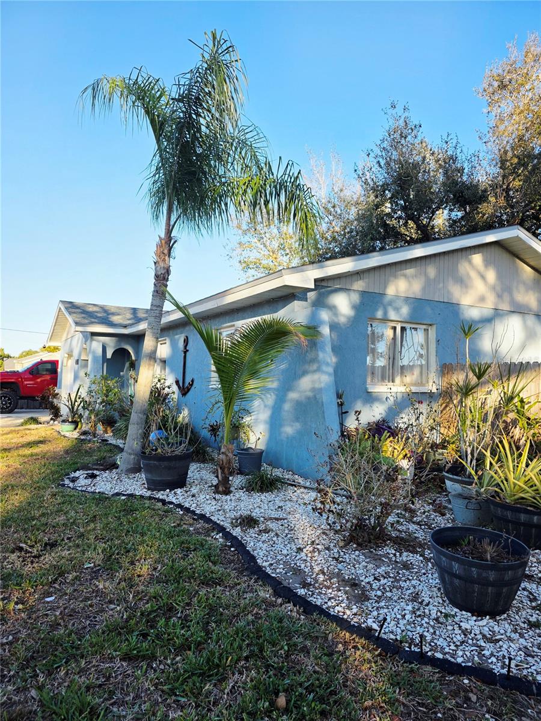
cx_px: 270
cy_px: 360
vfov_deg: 73.9
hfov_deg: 58.9
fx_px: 479
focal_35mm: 23
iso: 80
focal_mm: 6.3
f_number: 1.7
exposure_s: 1/2000
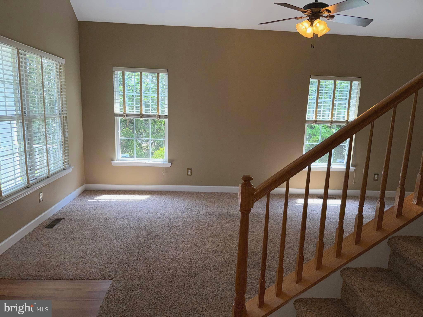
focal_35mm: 24
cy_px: 158
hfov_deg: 71.6
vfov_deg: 56.8
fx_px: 293
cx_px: 212
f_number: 1.78
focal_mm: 6.76
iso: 50
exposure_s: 1/423
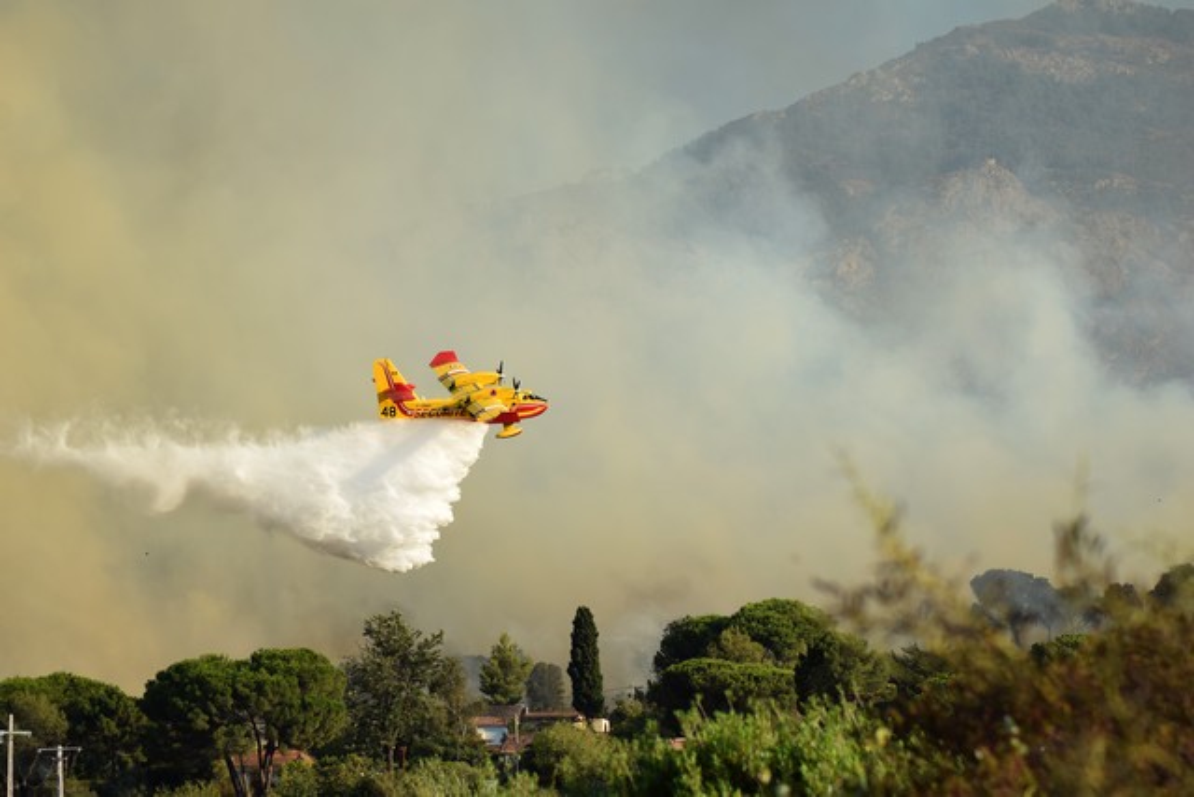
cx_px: 597
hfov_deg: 14.9
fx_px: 4578
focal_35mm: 138
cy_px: 398
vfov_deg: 9.9
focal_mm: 92
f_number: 6.3
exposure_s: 1/640
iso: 200
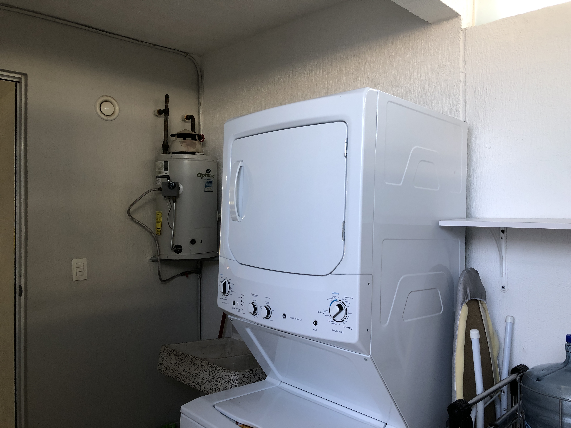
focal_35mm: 28
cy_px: 214
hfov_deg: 63.4
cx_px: 286
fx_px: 462
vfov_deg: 49.7
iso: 25
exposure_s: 1/40
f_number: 1.8
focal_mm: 4
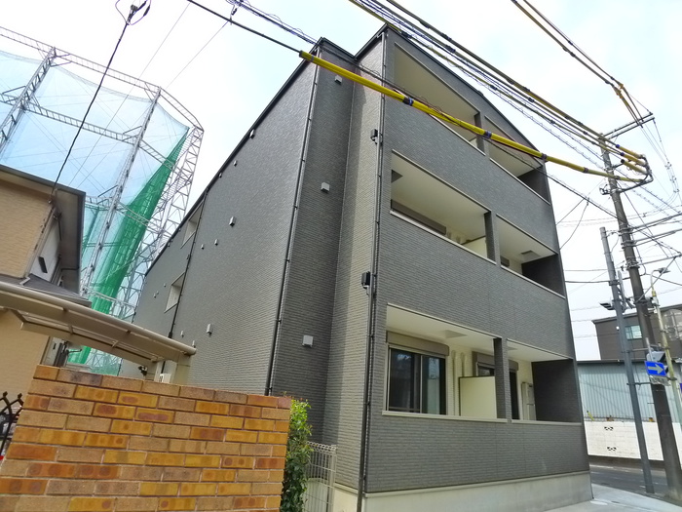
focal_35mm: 24
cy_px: 256
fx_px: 473
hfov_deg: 71.6
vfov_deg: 56.8
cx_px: 341
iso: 400
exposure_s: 1/500
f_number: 4
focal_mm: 5.1
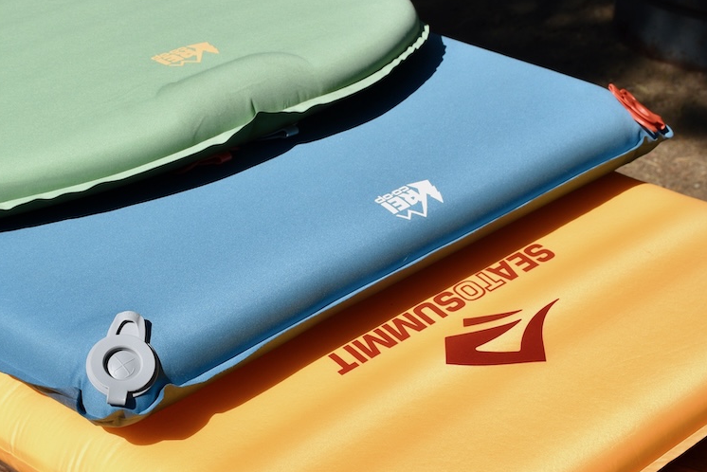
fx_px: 1611
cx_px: 253
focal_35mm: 82
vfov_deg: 16.6
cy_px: 299
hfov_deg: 24.7
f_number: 11
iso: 200
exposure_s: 1/500
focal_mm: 34
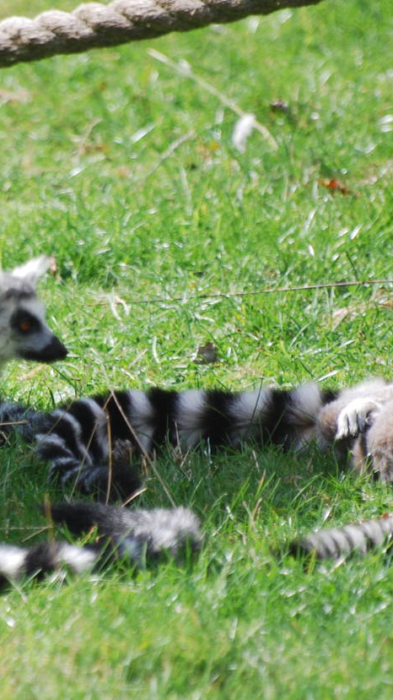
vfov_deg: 2.4
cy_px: 358
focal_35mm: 911
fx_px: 16886
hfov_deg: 1.3
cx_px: -35
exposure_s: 1/500
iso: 220
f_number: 5.6
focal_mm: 300
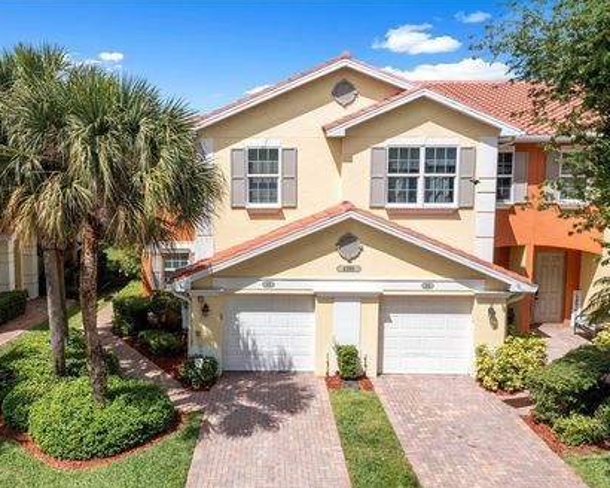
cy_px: 245
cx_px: 245
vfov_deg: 45.8
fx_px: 578
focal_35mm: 32
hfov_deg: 55.3
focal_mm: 10.26
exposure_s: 1/800
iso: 100
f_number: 6.3
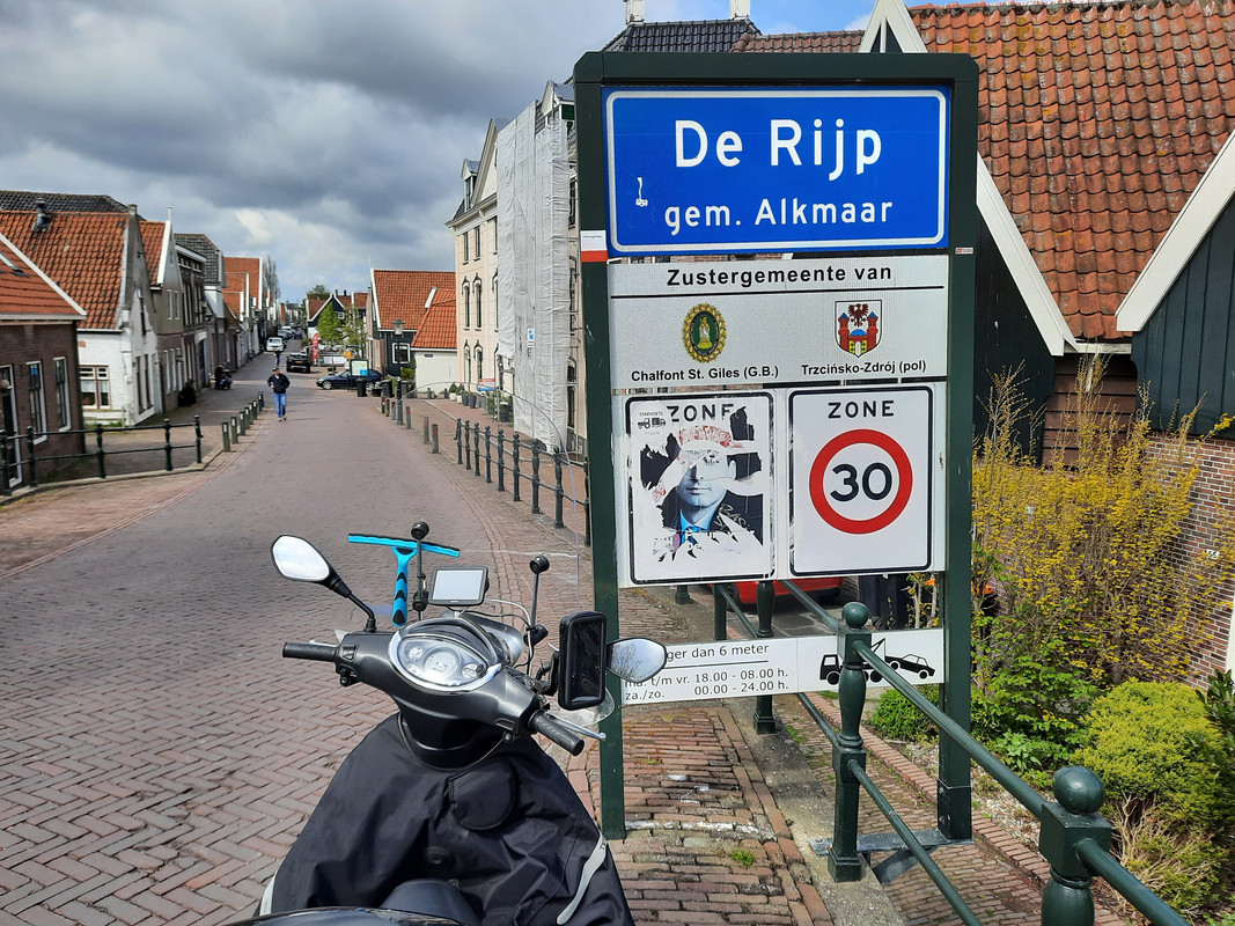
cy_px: 463
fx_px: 892
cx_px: 618
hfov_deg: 69.4
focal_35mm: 25
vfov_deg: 54.9
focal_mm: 4.6
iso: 32
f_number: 2
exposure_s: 1/1335
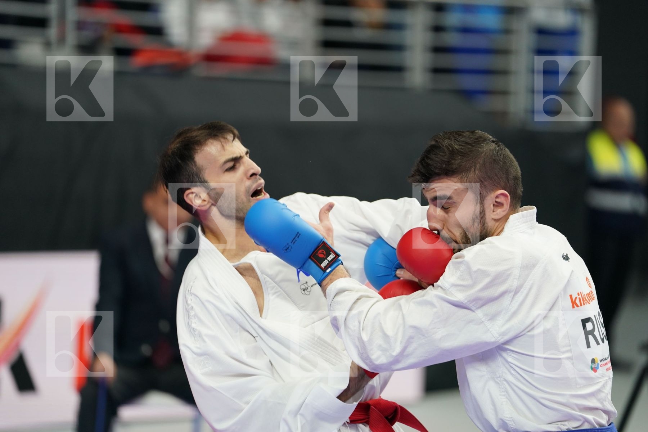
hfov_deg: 10.3
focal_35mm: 200
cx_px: 324
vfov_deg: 6.9
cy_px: 216
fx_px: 3600
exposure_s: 1/1000
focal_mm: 200
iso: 1250
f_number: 2.8
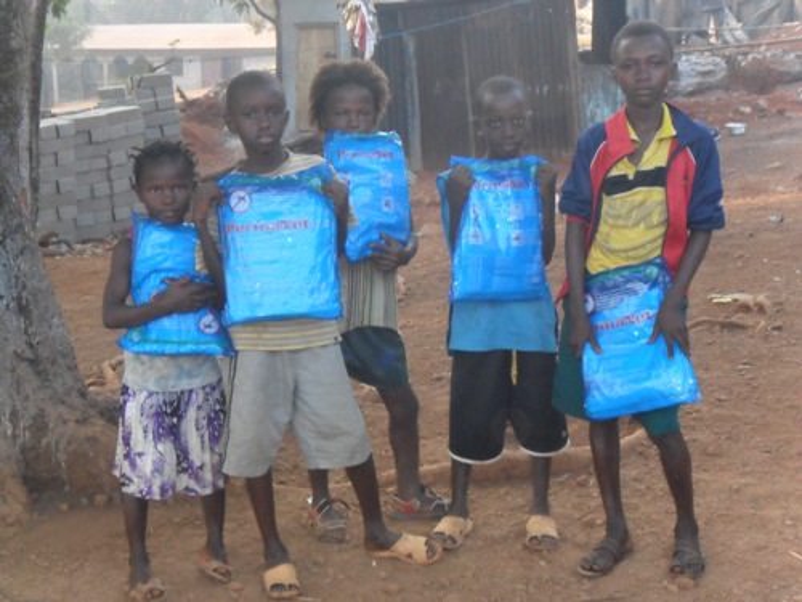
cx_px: 401
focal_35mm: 63
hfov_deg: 30.7
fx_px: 1460
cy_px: 301
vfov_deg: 23.3
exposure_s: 1/60
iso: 400
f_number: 5.6
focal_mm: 11.2
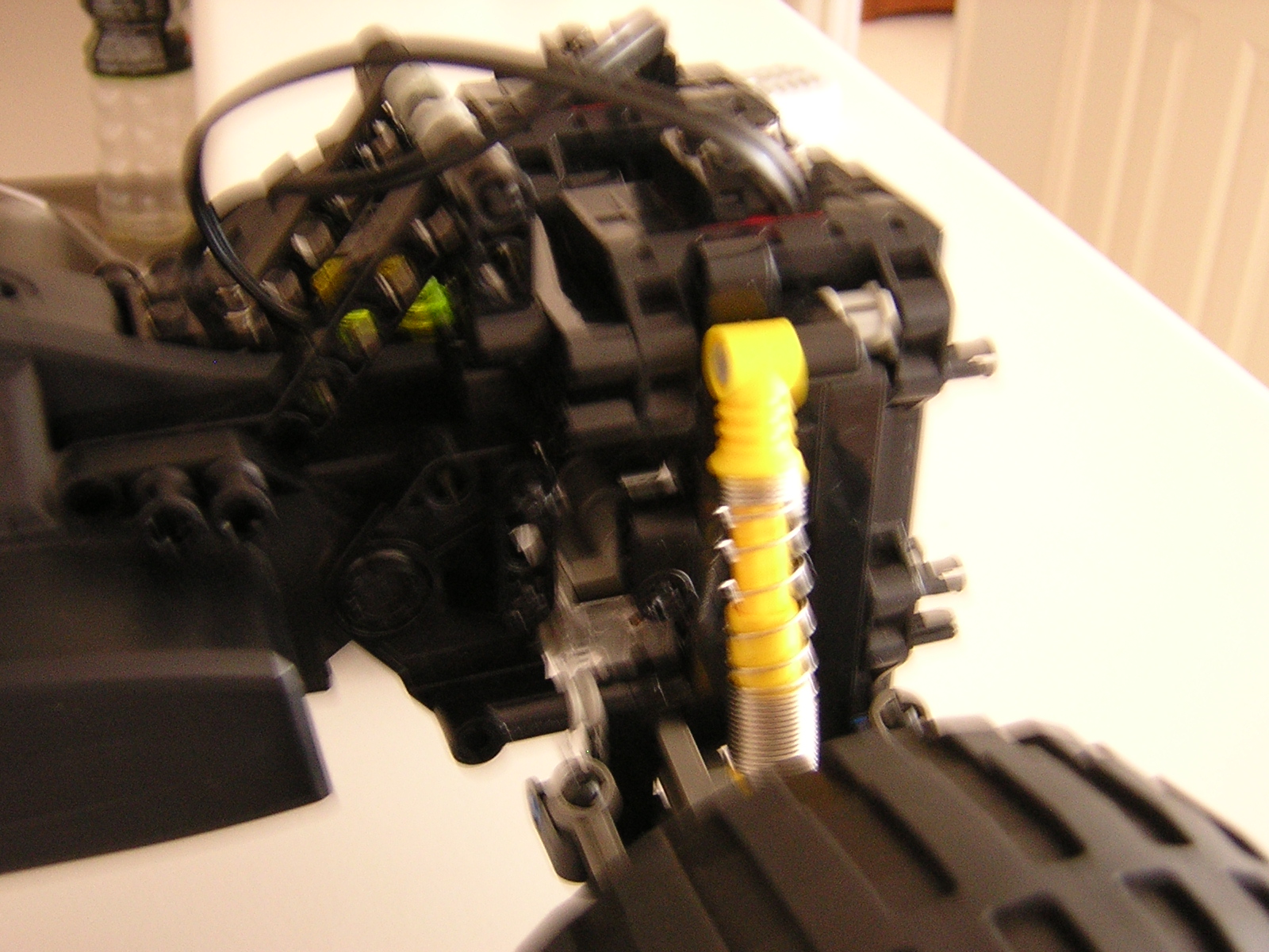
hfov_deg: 43.9
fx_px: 1576
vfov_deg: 33.6
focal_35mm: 43
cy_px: 476
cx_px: 634
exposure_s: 1/3.4
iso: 379
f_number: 2.8
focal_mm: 5.6
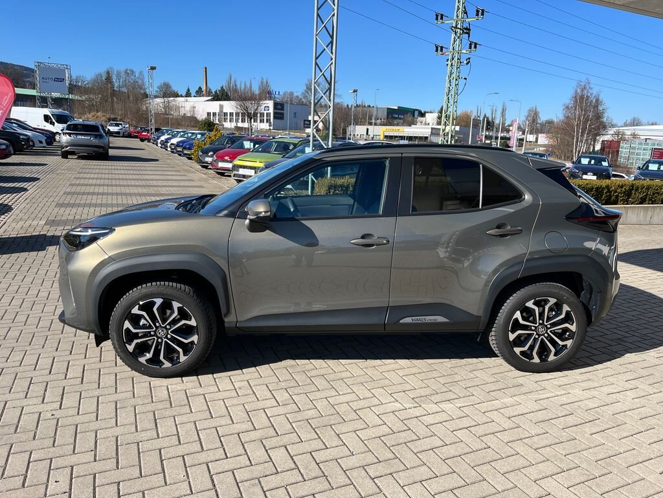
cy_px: 249
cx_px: 332
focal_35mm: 26
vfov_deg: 53.1
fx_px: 498
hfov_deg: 67.3
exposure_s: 1/2410
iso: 50
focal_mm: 5.1
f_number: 1.6
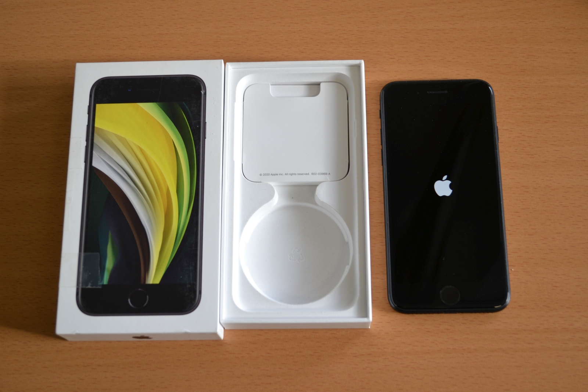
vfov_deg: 25.8
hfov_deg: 37.8
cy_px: 196
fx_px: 858
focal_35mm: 52
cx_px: 294
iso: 400
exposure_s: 1/50
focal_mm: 35
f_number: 5
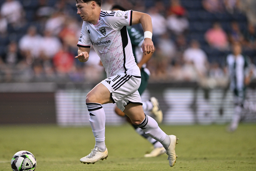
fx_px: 3129
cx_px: 121
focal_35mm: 440
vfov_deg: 3.1
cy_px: 79
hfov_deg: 4.7
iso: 2500
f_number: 2.8
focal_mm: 400
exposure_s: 1/2500
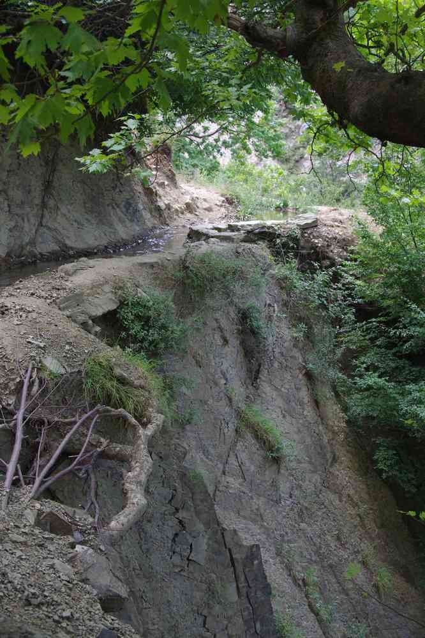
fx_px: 868
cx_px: 212
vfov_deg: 40.3
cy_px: 319
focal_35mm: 49
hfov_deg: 27.5
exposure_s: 1/60
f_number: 6.3
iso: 800
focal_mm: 32.5
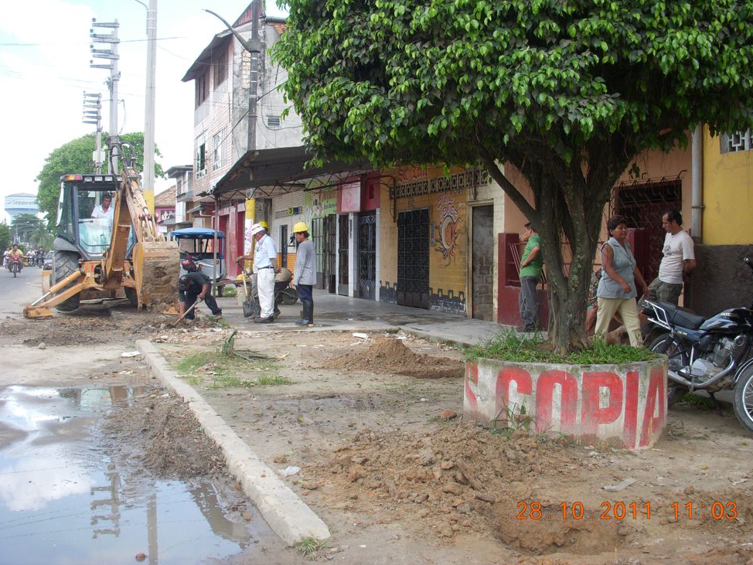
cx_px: 383
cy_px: 281
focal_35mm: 39
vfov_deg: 36.8
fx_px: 849
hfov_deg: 47.9
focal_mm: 6.3
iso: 100
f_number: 3.3
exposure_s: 1/200
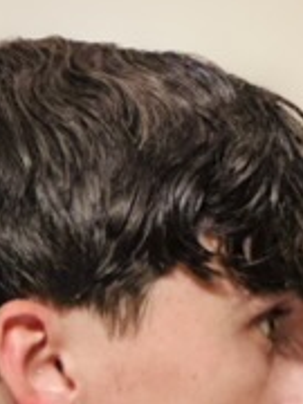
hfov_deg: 3.4
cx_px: 429
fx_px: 5124
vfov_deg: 4.5
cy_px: 804
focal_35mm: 439
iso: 200
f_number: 2.8
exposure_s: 1/67
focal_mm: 9
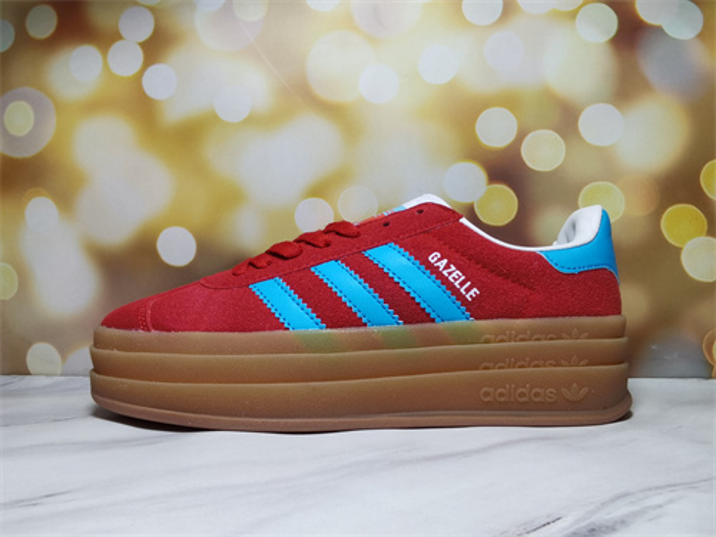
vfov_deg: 51.4
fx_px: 558
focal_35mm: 27
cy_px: 268
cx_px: 358
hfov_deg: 65.3
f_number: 2.2
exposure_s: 1/376
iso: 50
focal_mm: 2.26
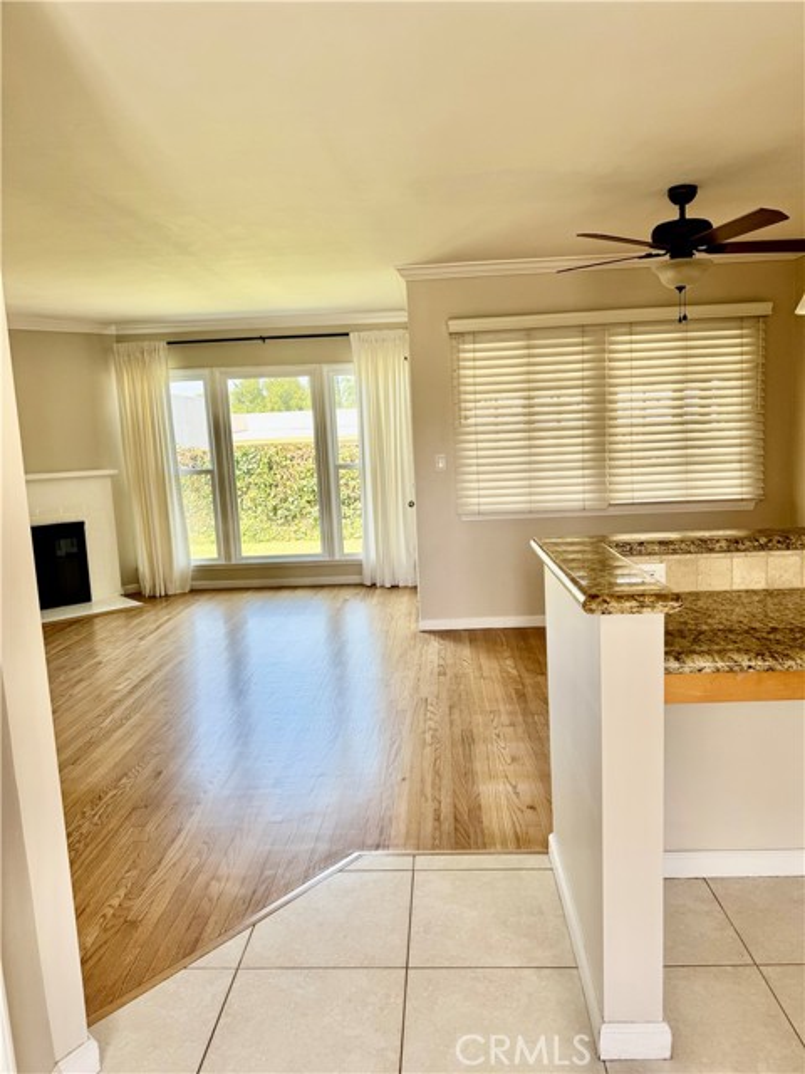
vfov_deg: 71.6
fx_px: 744
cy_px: 537
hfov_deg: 56.8
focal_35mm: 24
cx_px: 402
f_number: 1.78
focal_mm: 6.76
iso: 50
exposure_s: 1/123
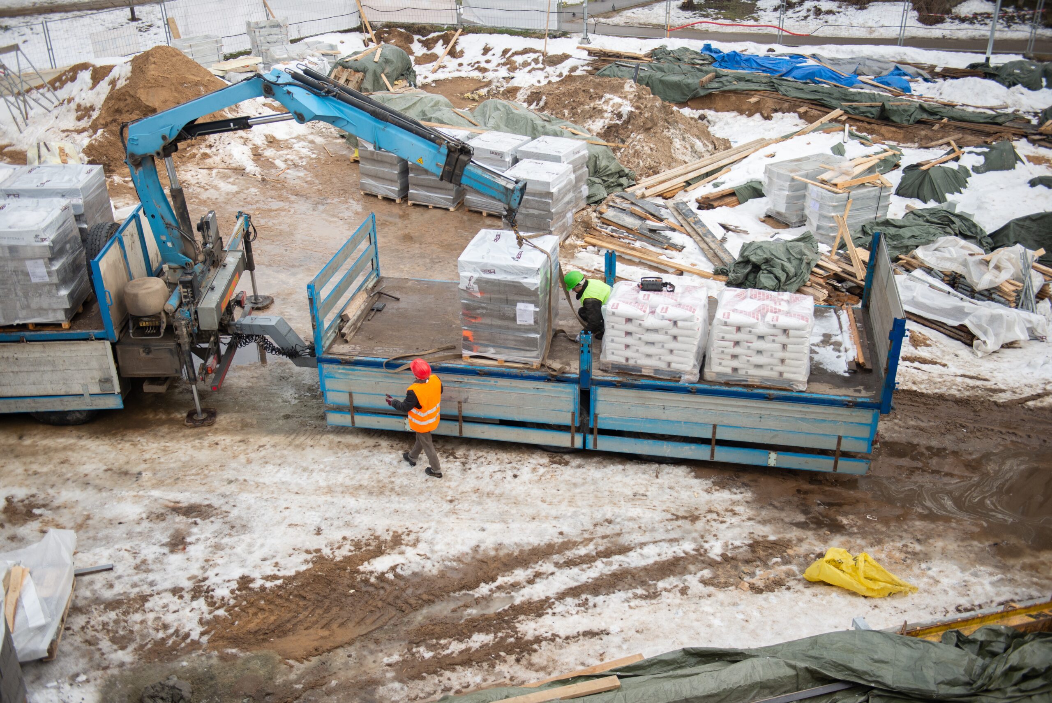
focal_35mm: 36
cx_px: 526
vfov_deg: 36.9
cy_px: 352
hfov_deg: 53.1
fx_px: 1052
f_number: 2.8
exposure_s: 1/2500
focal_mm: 36
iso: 400
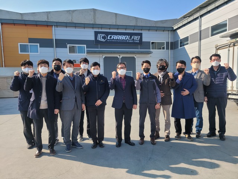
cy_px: 90
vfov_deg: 53.1
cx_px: 119
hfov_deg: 67.3
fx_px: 179
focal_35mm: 26
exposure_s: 1/1588
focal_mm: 5.4
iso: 40
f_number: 1.8
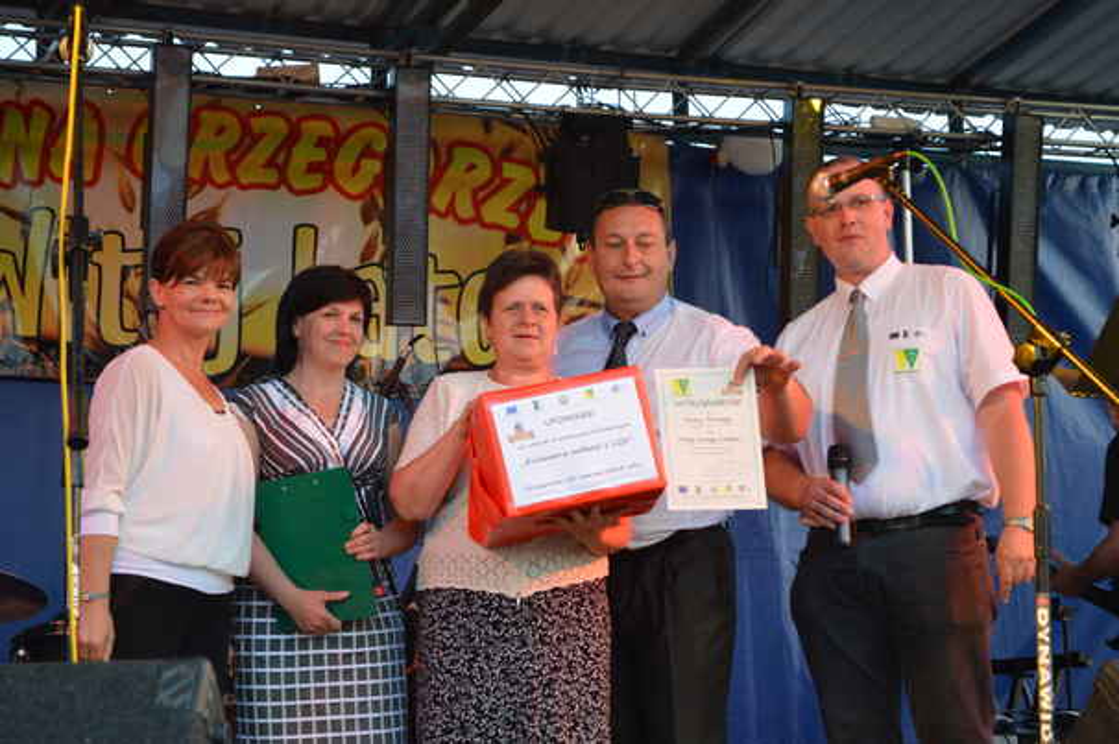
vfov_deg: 16.5
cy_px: 372
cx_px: 560
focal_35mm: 82
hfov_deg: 24.6
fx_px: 2562
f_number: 5.6
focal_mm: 55
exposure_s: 1/25
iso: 400
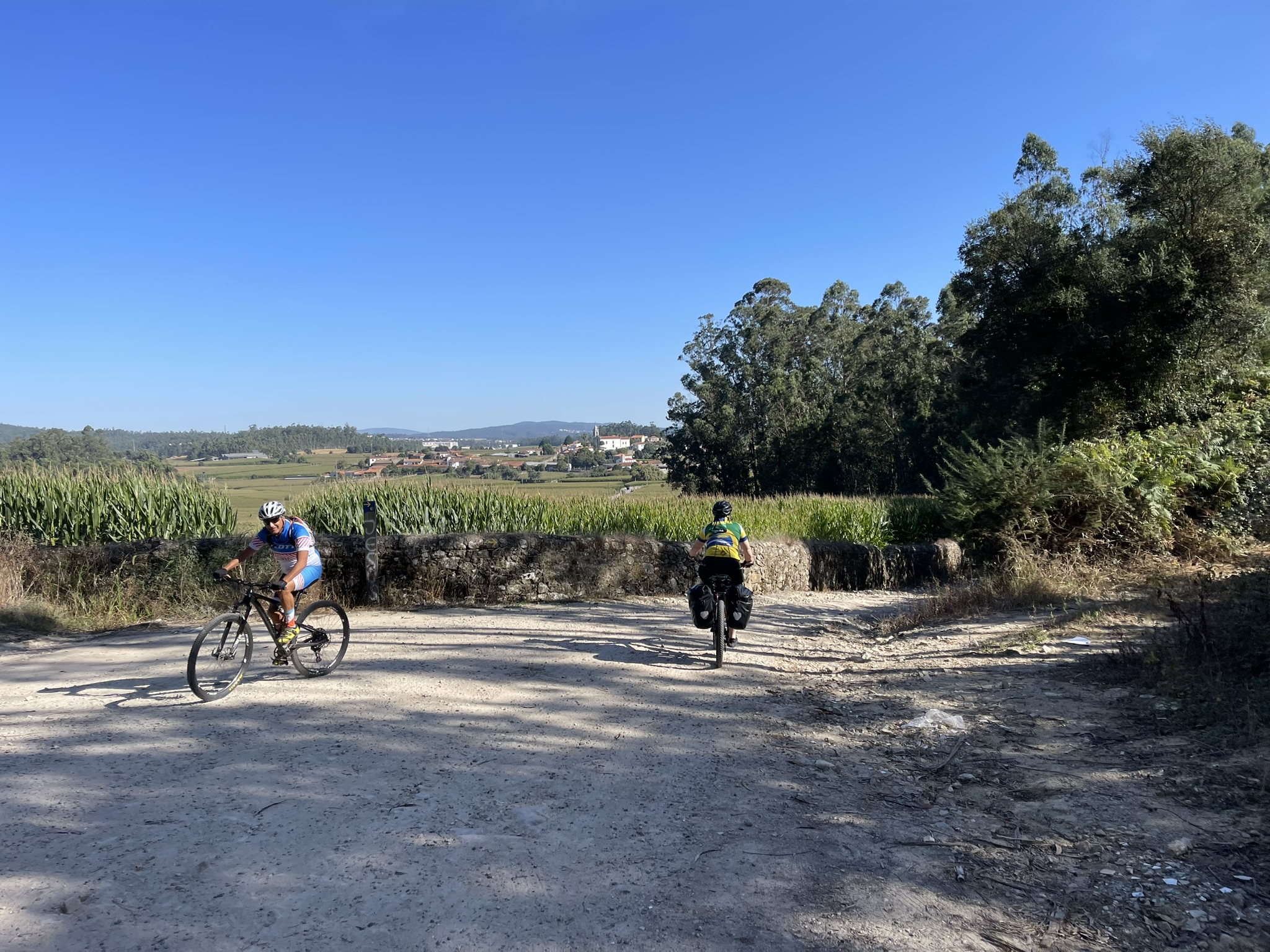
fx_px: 917
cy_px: 476
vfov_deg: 54.9
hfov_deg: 69.4
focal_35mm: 25
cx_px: 635
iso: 32
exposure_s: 1/2387
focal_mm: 5.1
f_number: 1.6
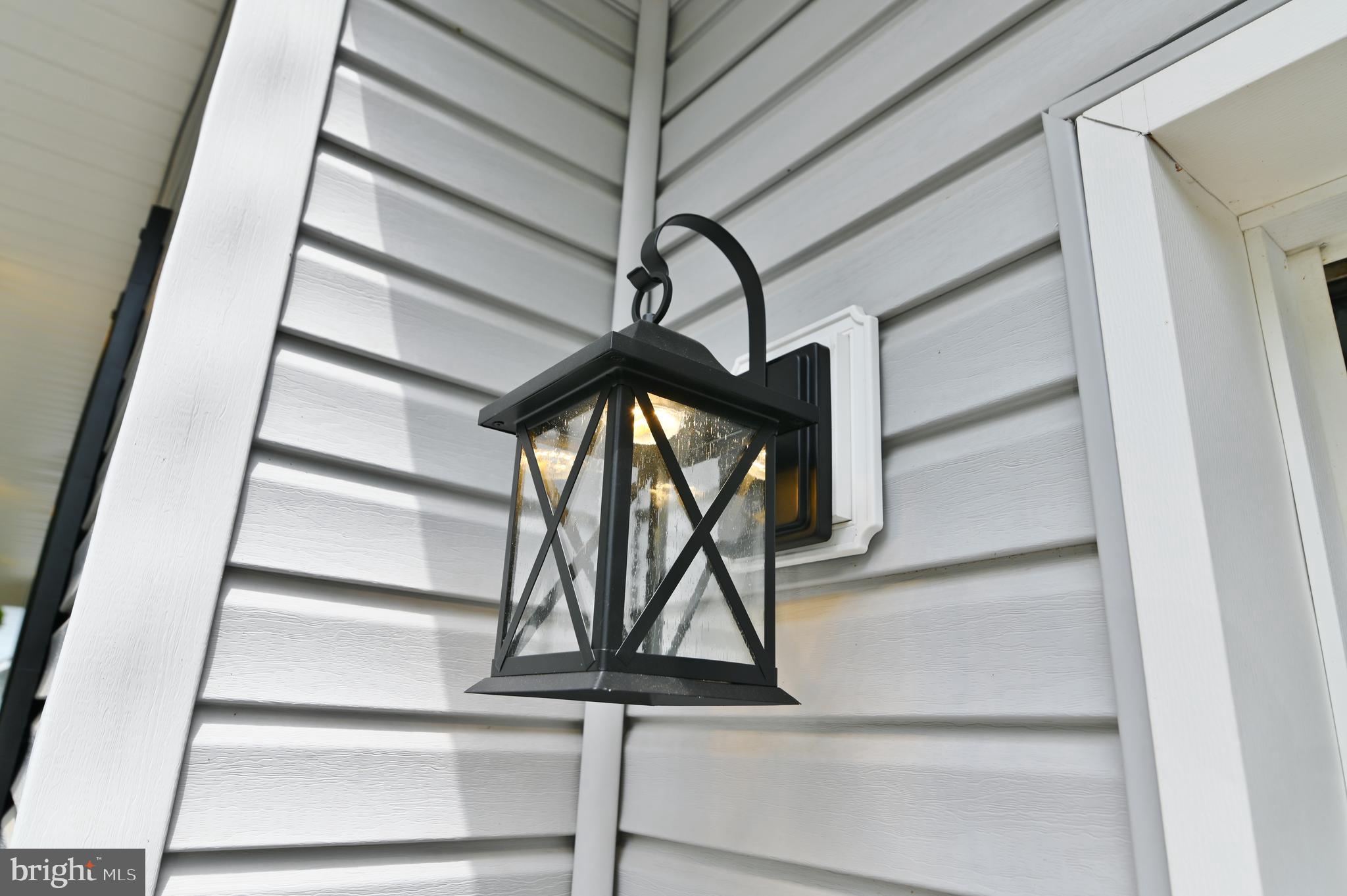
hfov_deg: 73.8
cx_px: 674
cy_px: 448
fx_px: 897
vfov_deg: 53.1
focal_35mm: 24
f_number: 6.3
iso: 100
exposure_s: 1/320
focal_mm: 24
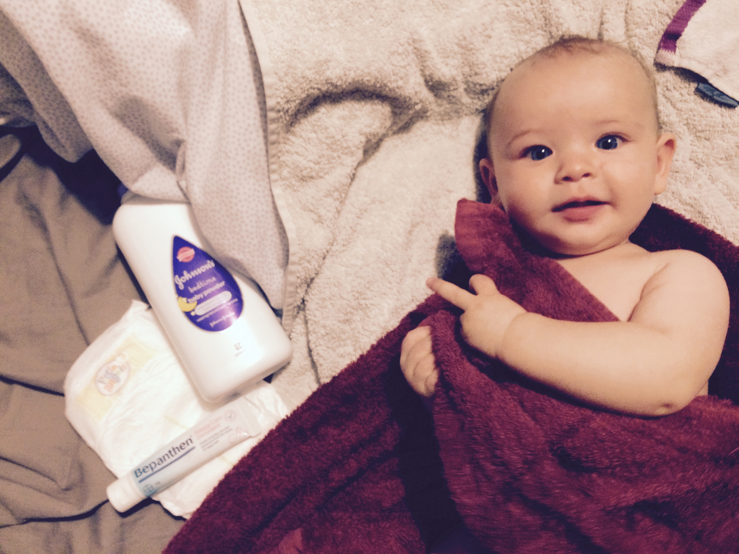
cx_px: 370
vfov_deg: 48.2
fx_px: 619
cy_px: 277
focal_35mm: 29
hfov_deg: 61.7
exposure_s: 1/17
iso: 320
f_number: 2.2
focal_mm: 4.15
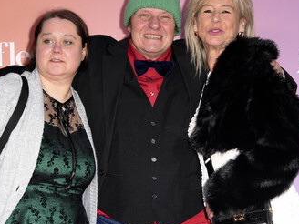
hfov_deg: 13.3
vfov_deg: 10.0
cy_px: 96
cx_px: 139
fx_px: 1278
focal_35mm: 148
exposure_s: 1/250
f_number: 5.6
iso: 2500
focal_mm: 112
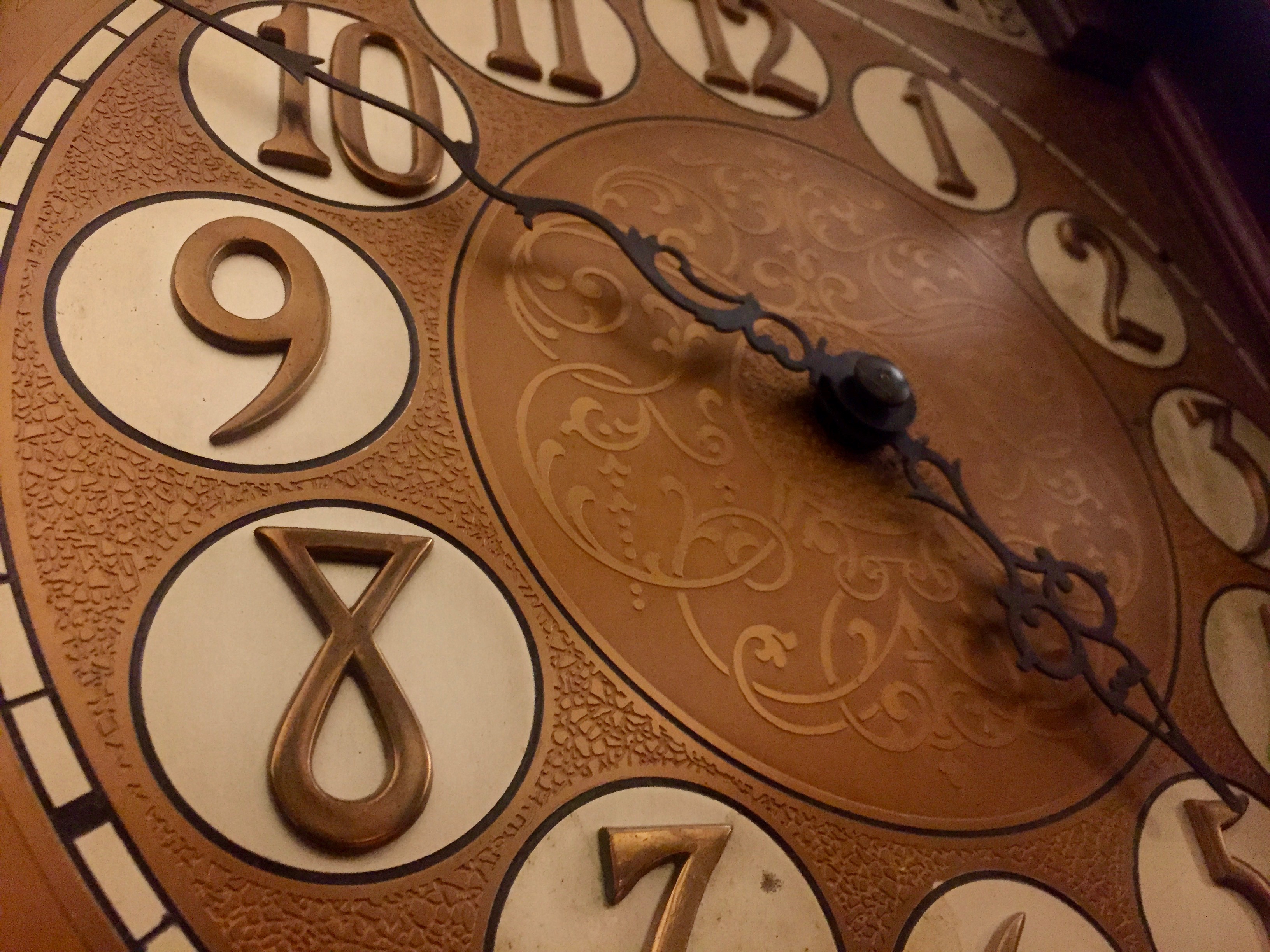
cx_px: 635
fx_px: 1064
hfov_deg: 61.7
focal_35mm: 29
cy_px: 476
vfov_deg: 48.2
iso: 500
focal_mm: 4.15
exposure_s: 1/15
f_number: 2.2
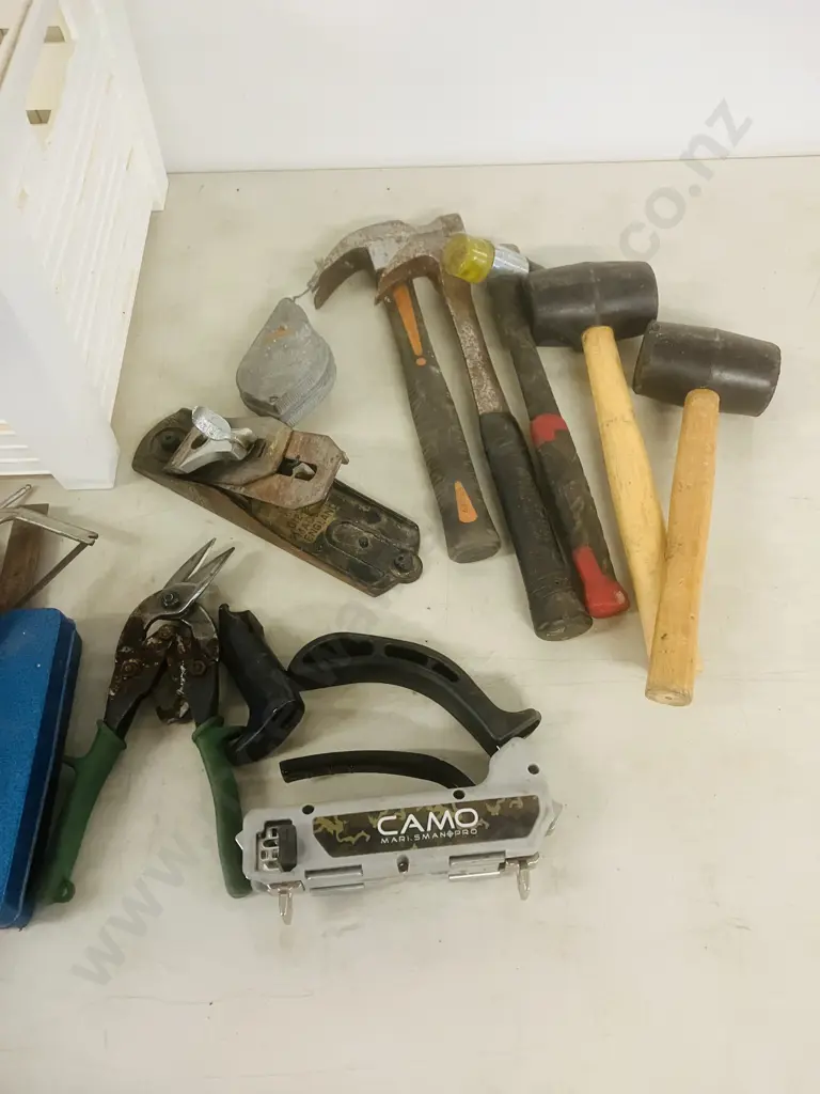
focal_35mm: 28
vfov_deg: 63.4
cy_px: 547
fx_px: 884
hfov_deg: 49.7
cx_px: 410
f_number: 1.8
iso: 160
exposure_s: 1/50
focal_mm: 3.99
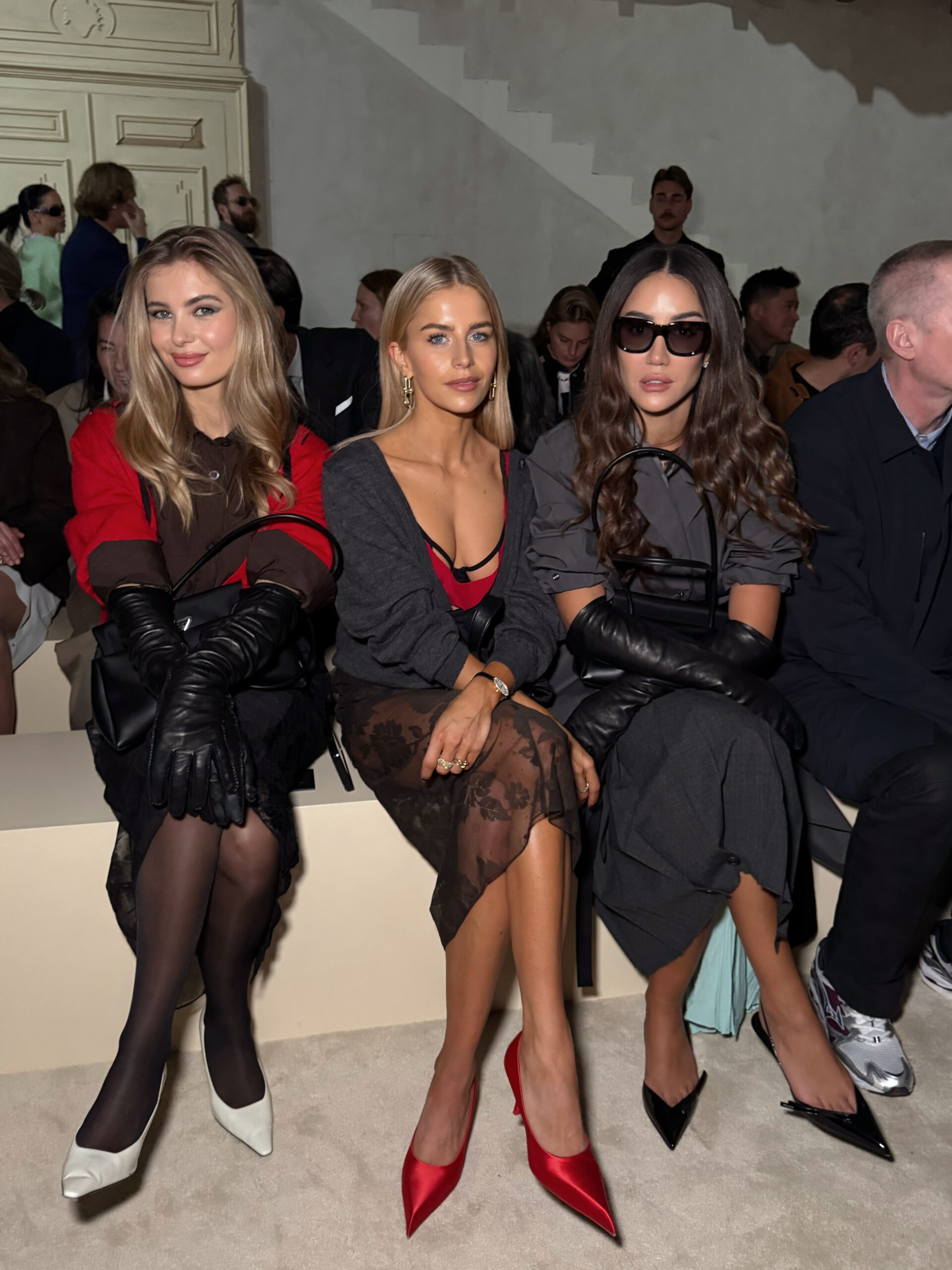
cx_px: 476
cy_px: 635
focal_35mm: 24
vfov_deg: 71.6
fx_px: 880
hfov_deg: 56.8
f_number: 1.78
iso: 640
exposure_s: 1/60
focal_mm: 6.76
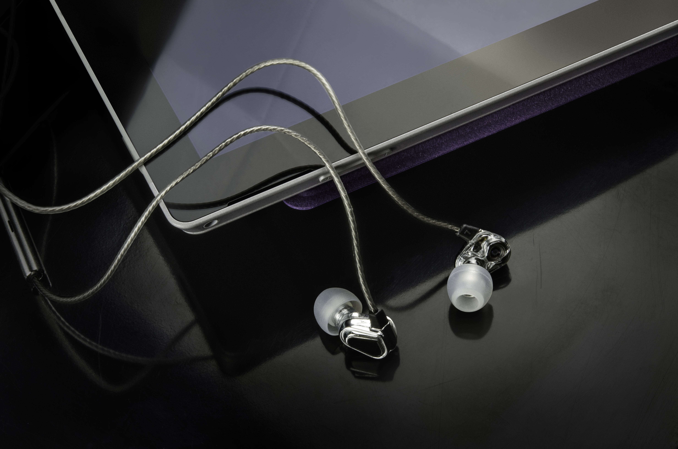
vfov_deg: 15.1
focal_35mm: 90
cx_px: 339
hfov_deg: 22.7
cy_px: 224
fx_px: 1691
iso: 200
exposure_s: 1/2
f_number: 36
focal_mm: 60
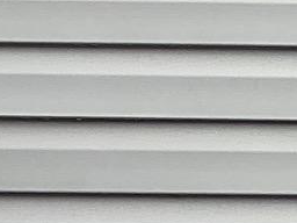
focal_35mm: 232
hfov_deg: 7.7
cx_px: -527
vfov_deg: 6.4
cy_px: 275
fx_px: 1991
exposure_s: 1/151
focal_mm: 3
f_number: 1.8
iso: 20
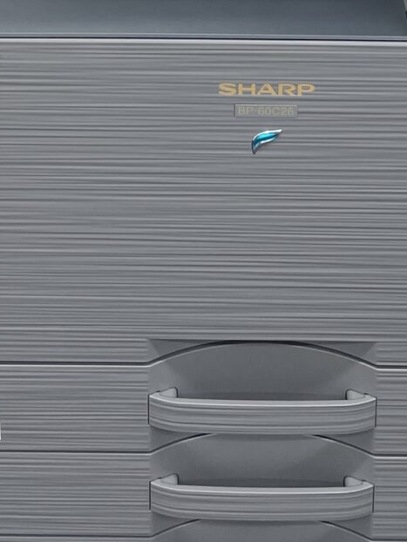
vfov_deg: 16.1
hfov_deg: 13.8
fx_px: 1676
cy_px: -364
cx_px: 174
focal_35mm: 107
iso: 32
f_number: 1.6
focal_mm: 4.2
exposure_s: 1/100
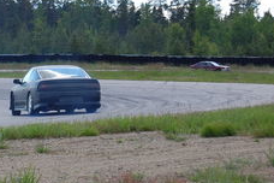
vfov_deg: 5.9
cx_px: 4
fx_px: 1761
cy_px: 77
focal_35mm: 231
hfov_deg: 8.8
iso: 200
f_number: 5.6
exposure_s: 1/400
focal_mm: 55
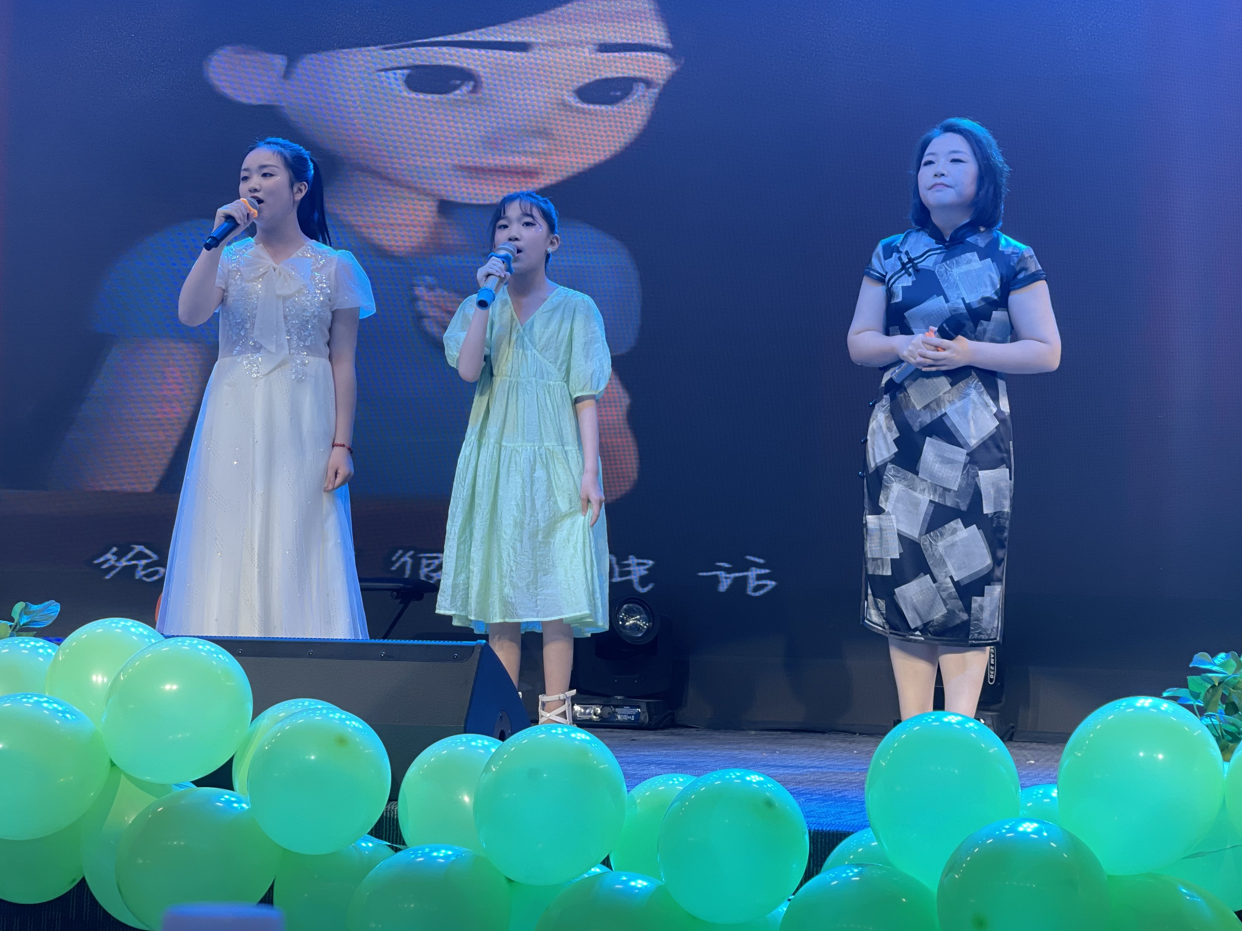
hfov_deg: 26.0
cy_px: 433
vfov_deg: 19.6
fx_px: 2691
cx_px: 616
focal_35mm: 75
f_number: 2.2
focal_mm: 7.5
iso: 80
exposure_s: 1/100
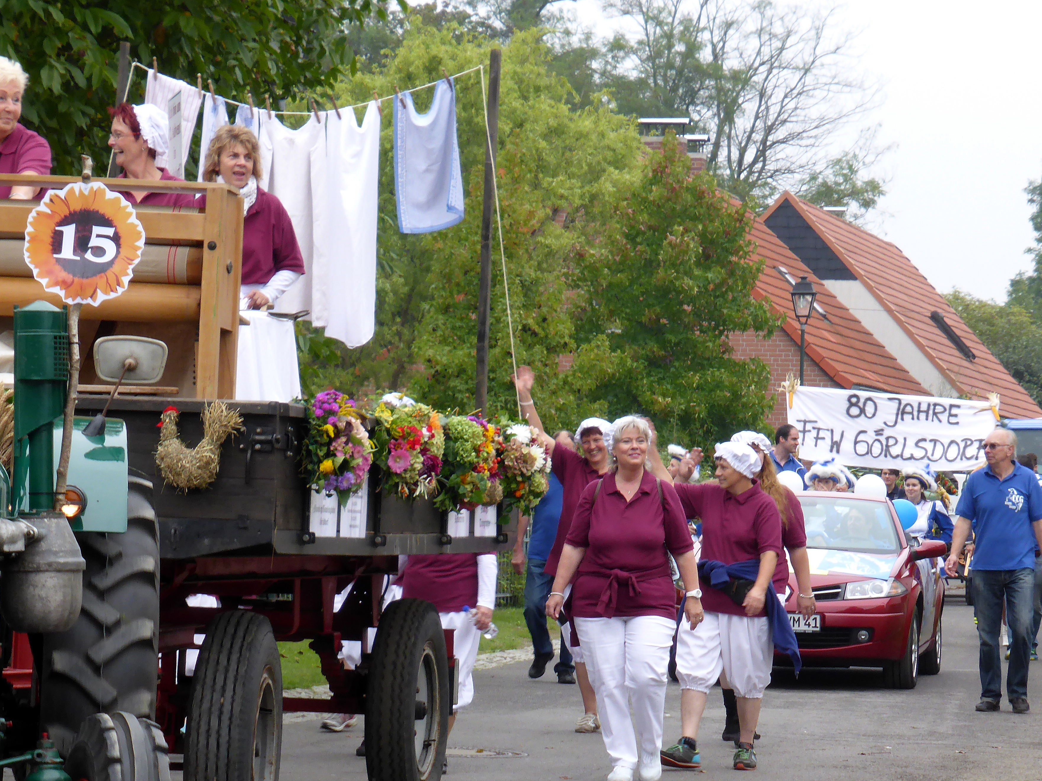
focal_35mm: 145
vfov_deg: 10.2
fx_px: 4365
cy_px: 465
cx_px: 441
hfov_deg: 13.6
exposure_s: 1/60
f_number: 5.3
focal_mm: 17.1
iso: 125
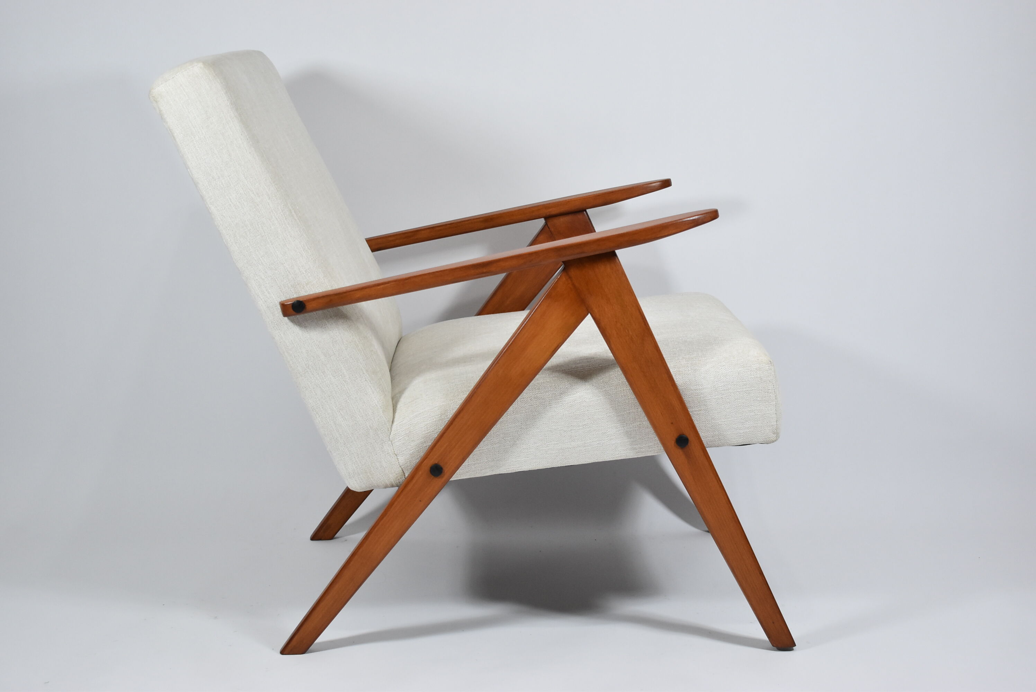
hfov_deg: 35.0
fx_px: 1642
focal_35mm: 57
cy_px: 346
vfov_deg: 23.8
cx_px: 518
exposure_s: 1/125
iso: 1100
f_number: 4.8
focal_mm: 38
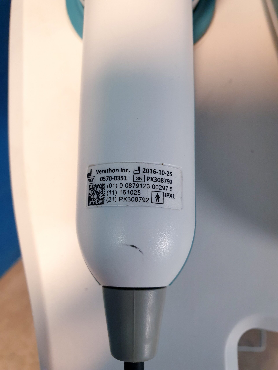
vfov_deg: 67.3
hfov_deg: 53.1
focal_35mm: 26
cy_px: 185
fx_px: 278
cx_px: 139
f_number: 2.4
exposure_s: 1/50
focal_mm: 4.3
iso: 320
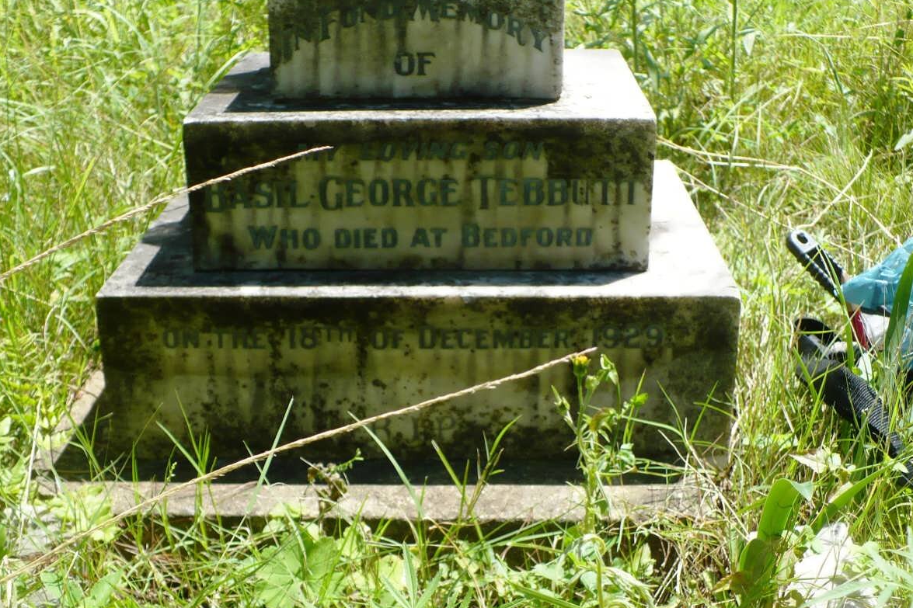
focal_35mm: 51
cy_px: 306
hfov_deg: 38.9
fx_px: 1293
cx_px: 449
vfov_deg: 26.5
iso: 100
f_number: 3
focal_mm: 7.9
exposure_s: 1/500
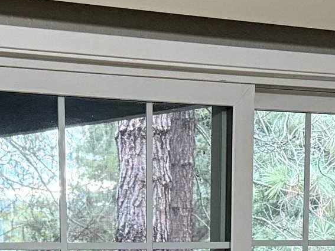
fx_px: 1258
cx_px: 132
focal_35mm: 130
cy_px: 455
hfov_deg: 15.2
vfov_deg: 10.7
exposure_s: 1/60
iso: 500
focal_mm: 6.76
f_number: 1.78
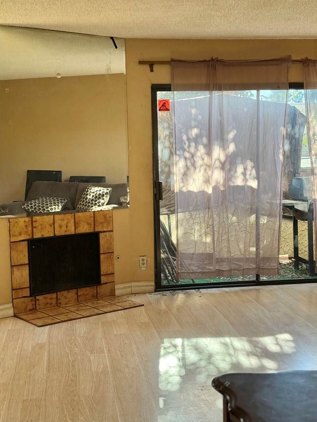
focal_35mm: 53
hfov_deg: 27.5
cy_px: 224
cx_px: 173
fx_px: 647
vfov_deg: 36.1
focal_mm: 6.76
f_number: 1.78
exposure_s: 1/240
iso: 100
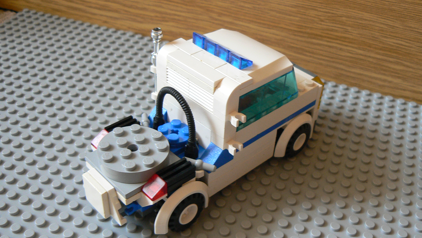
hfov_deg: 50.5
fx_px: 448
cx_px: 214
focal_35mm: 40
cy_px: 127
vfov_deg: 29.7
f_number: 2.8
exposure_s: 1/8
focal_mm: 6
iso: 100
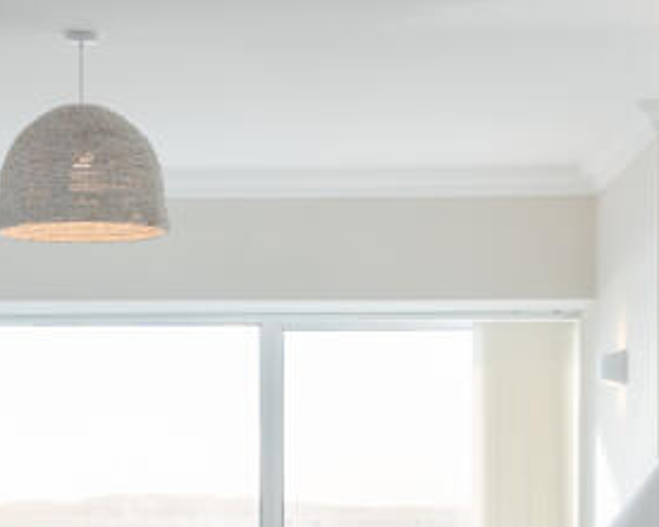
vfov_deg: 12.5
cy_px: 564
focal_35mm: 122
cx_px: 244
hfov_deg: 15.7
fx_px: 2380
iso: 640
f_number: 11
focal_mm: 35
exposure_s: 1/200
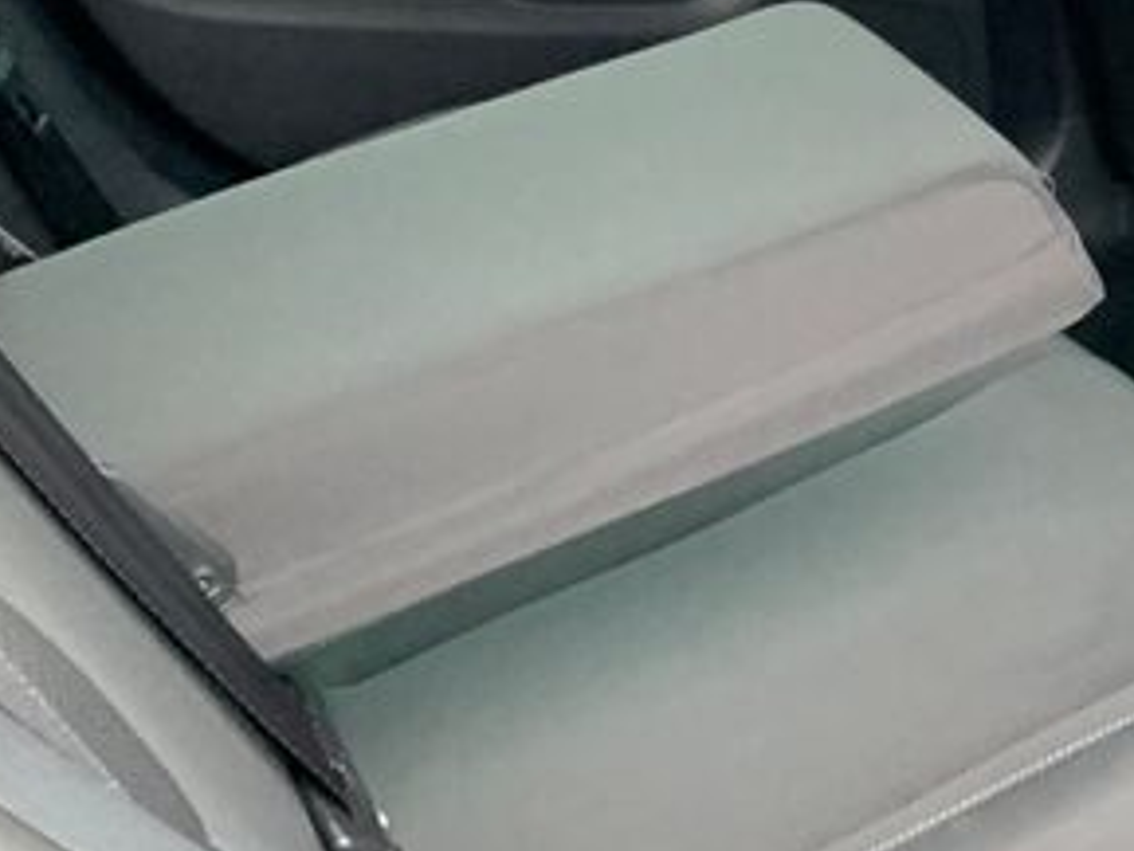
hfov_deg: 19.8
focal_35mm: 92
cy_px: 141
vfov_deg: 15.9
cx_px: 1424
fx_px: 3015
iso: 320
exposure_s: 1/60
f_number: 1.8
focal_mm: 4.25
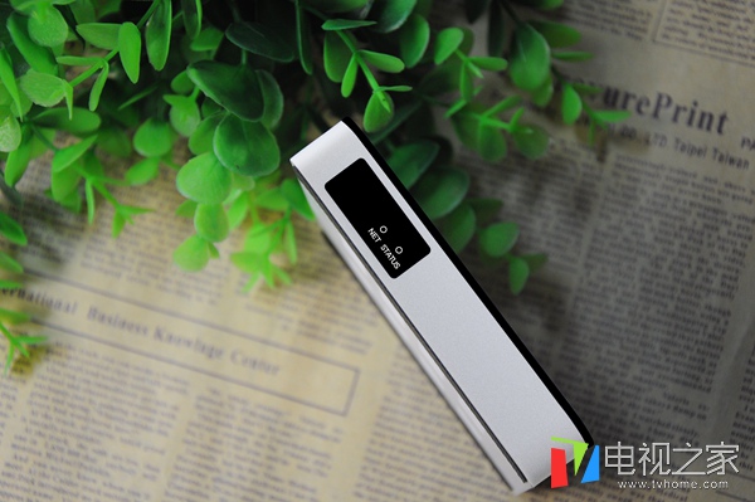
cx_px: 378
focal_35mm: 68
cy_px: 251
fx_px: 1414
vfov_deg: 20.1
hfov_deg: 29.9
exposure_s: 1/40
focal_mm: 45
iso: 800
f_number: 4.8
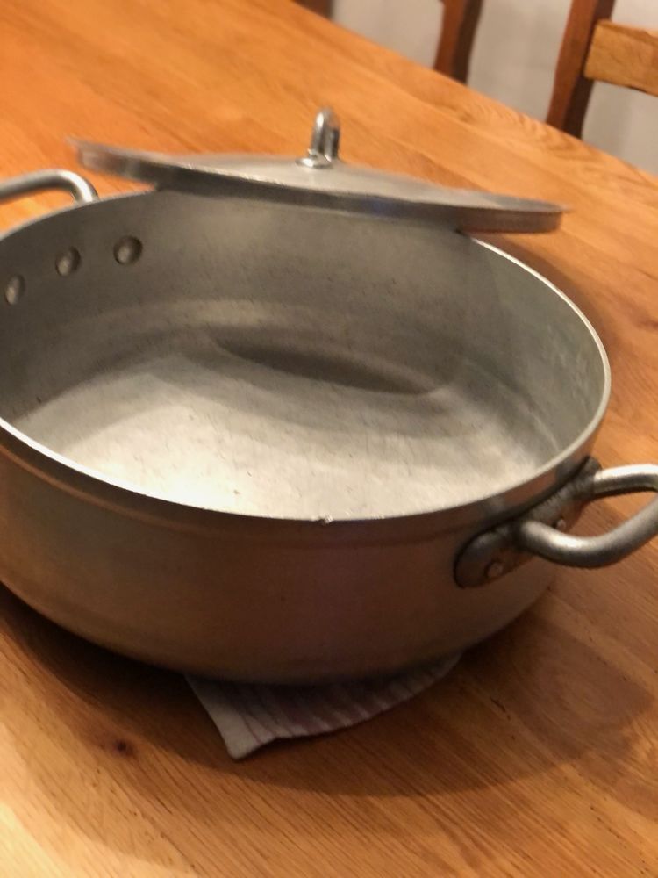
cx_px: 329
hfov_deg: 25.7
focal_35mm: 57
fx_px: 1445
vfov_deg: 33.8
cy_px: 439
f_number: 2.8
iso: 500
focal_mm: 6.6
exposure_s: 1/33
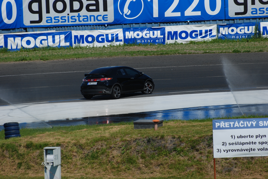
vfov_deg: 4.2
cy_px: 90
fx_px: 2459
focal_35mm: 330
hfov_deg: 6.2
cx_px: 134
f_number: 5.6
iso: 100
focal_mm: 220
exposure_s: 1/1000
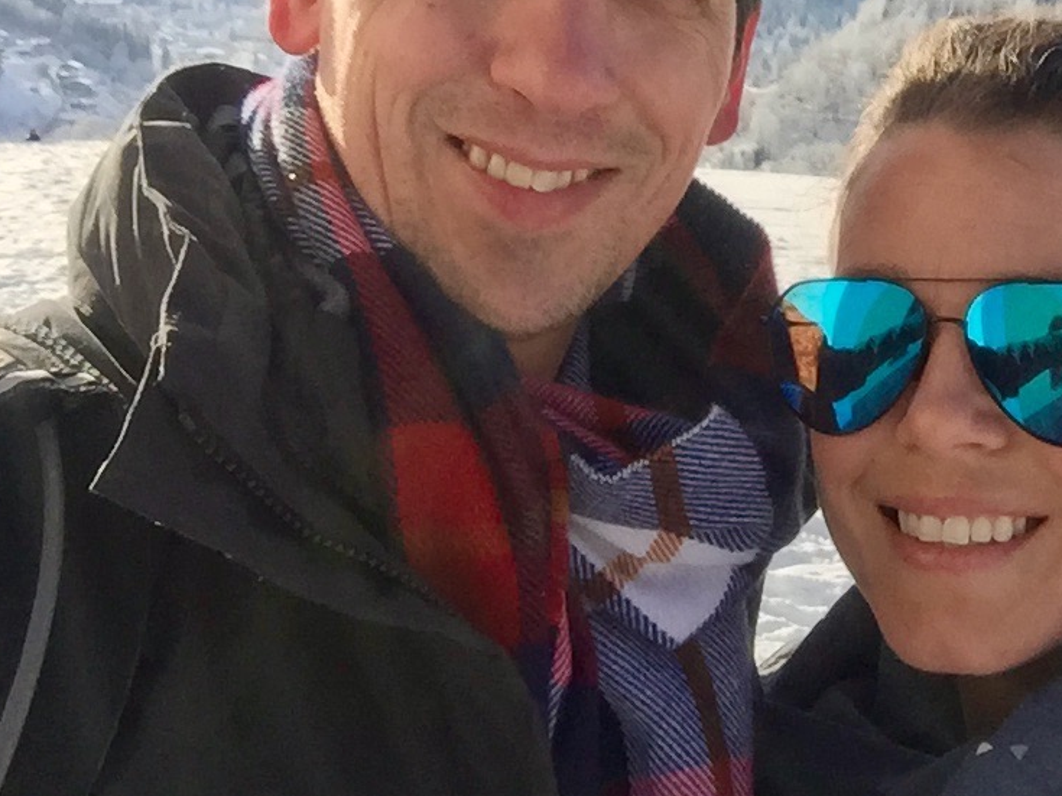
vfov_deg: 26.5
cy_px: 147
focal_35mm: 54
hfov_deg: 34.4
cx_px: 863
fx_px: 1656
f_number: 2.2
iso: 32
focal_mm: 2.65
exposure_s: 1/1178
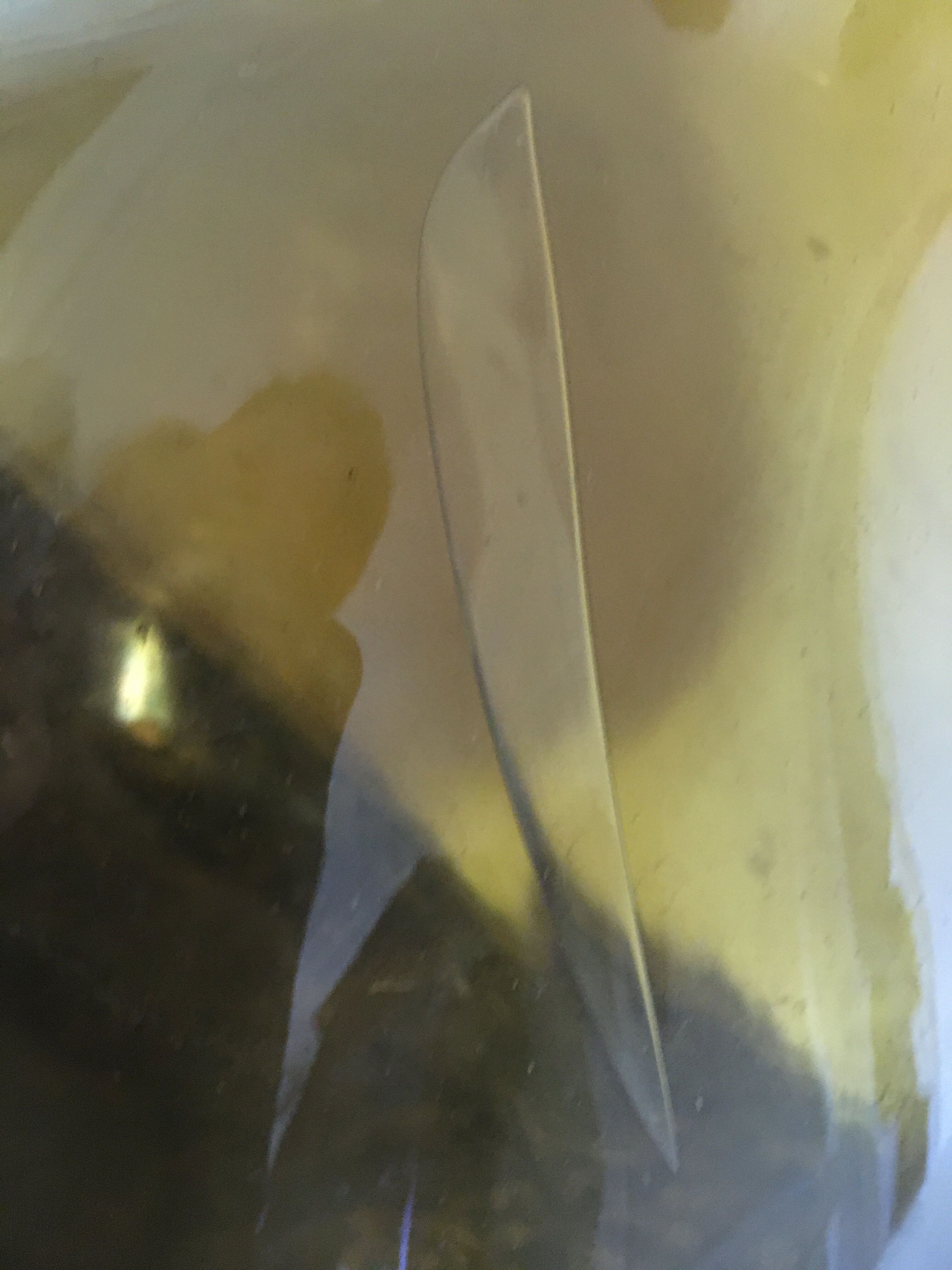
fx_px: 1063
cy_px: 635
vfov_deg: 61.7
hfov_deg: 48.2
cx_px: 476
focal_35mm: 29
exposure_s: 1/17
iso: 400
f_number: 2.2
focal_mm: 4.15
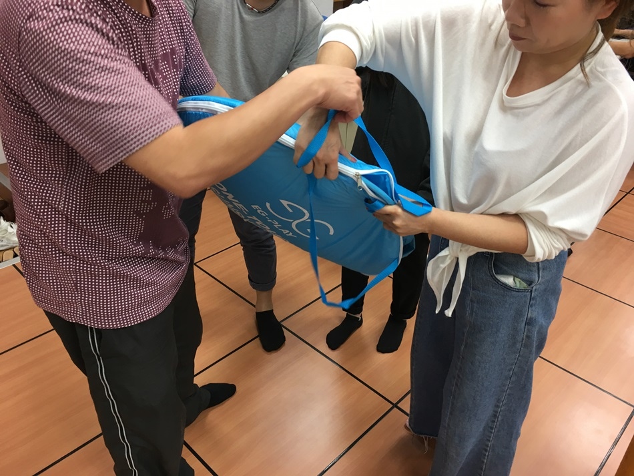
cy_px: 238
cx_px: 317
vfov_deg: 48.2
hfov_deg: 61.6
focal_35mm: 29
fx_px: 531
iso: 25
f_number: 2.2
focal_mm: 4.15
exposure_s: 1/15
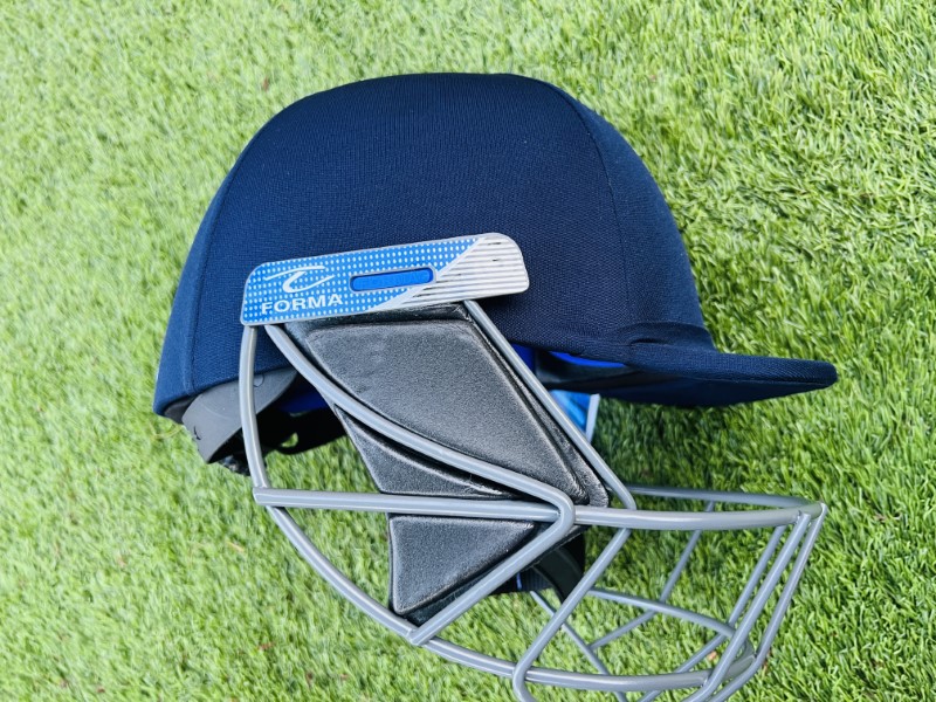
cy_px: 351
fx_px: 703
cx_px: 468
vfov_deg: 53.1
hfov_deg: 67.3
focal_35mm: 26
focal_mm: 5.7
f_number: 1.5
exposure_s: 1/72
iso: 125
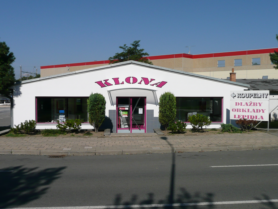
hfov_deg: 45.8
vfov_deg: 35.1
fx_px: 329
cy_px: 104
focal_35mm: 41
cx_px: 139
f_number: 9
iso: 100
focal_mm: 5.5
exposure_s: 1/500
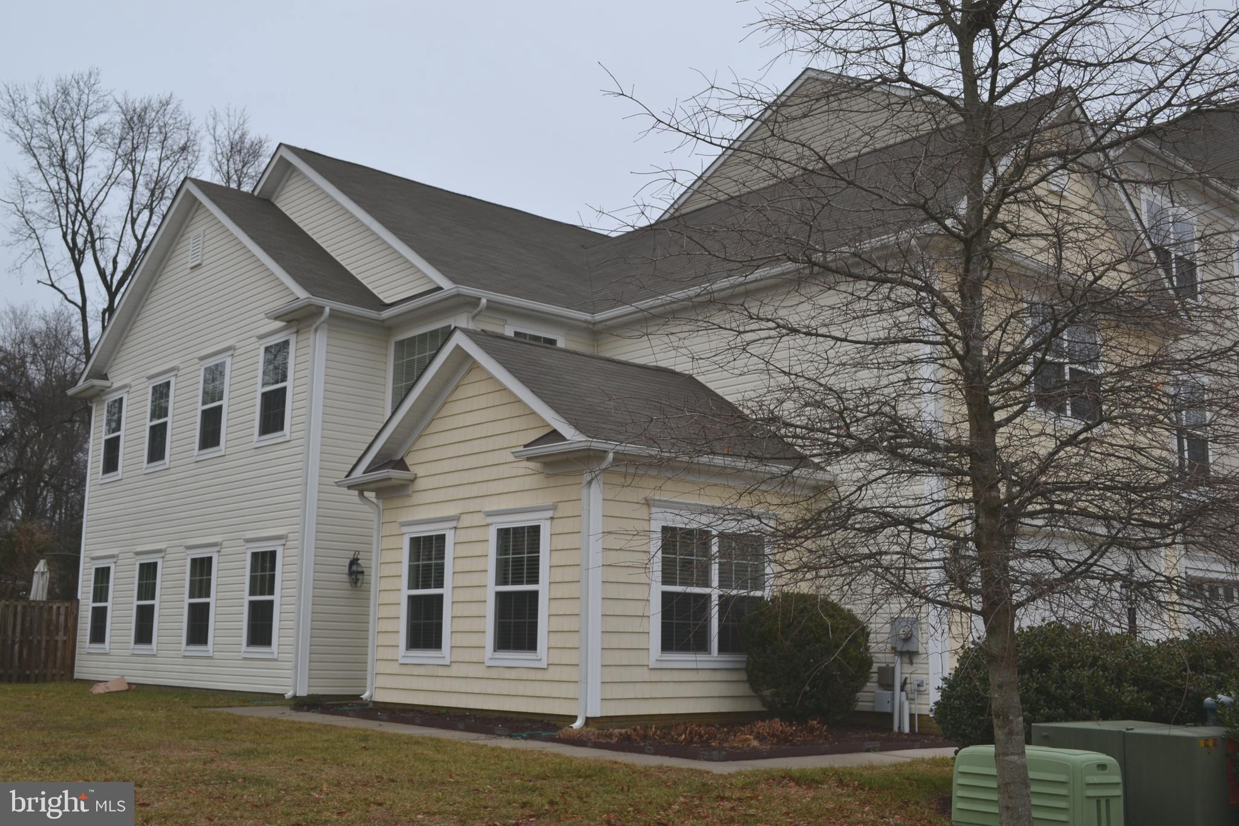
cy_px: 413
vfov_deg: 36.9
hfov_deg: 53.1
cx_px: 620
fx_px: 1239
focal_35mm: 36
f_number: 5.6
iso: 125
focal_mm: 24
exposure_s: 1/125
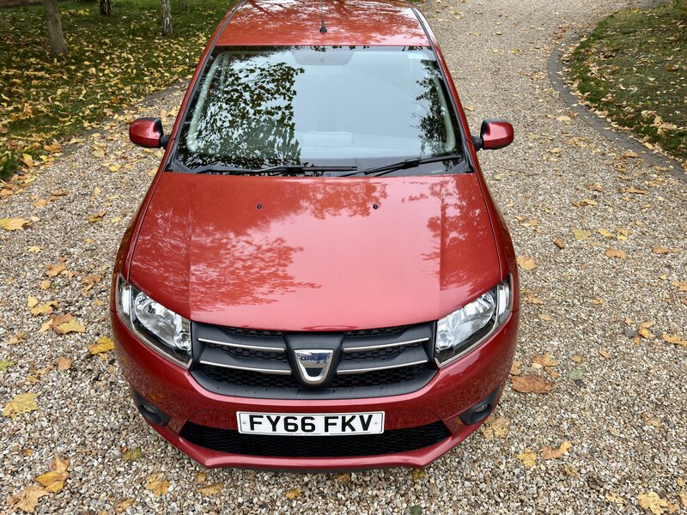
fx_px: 556
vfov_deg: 49.7
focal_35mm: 28
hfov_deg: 63.4
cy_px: 258
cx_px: 344
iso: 100
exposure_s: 1/60
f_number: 1.78
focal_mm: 6.76
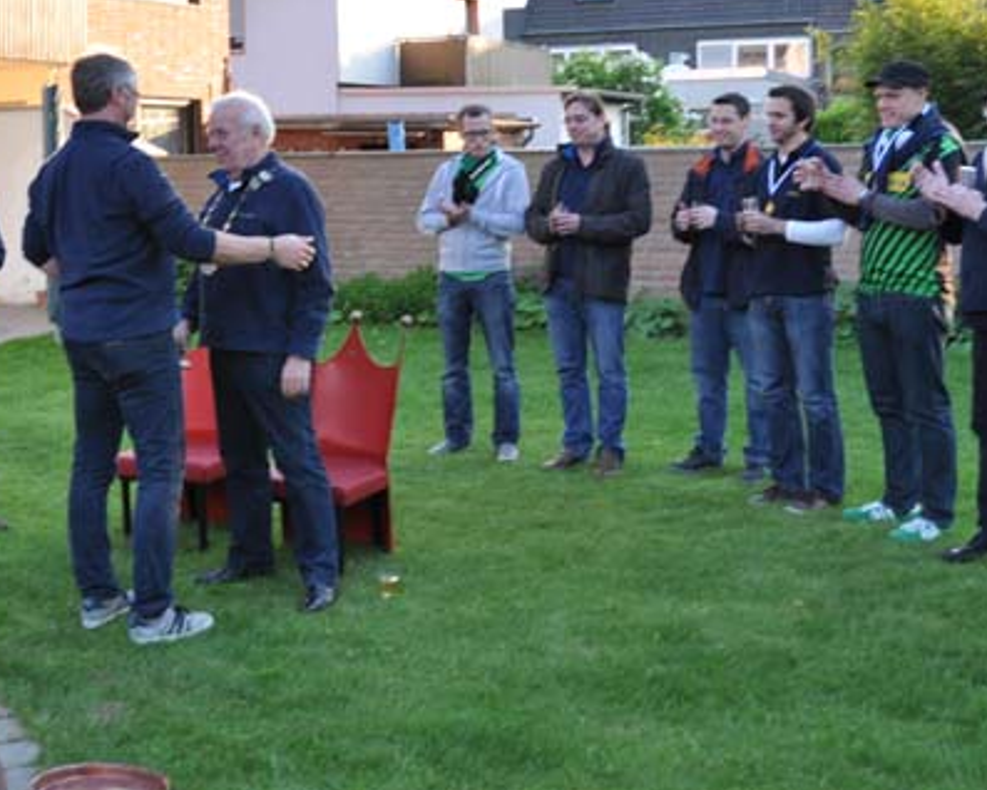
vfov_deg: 29.5
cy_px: 255
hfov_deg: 36.3
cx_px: 326
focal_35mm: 51
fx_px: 1491
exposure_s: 1/125
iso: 250
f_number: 5.6
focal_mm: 18
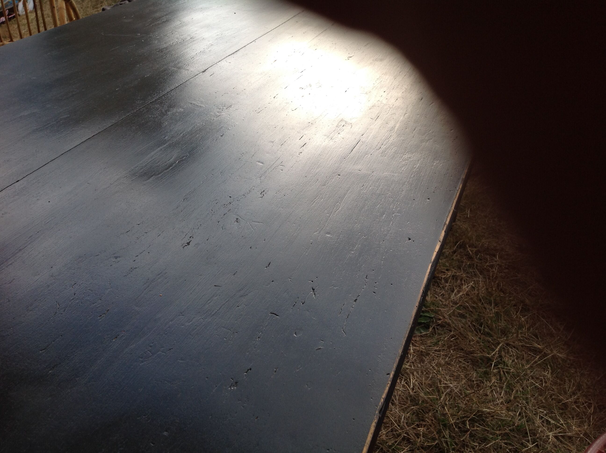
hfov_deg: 52.7
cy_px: 226
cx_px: 303
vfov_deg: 40.6
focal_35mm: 35
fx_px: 612
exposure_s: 1/530
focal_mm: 4.28
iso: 50
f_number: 2.4
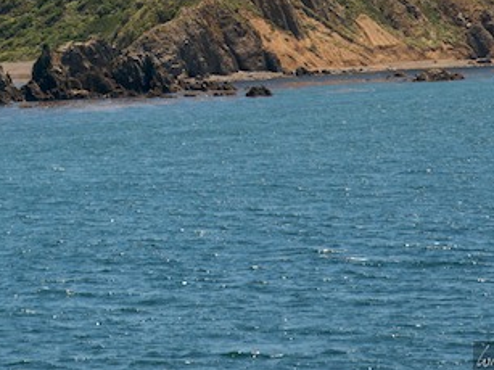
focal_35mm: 197
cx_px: 34
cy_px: 68
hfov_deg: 10.0
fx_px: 2810
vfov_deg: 7.5
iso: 320
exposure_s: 1/500
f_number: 11
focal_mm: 70
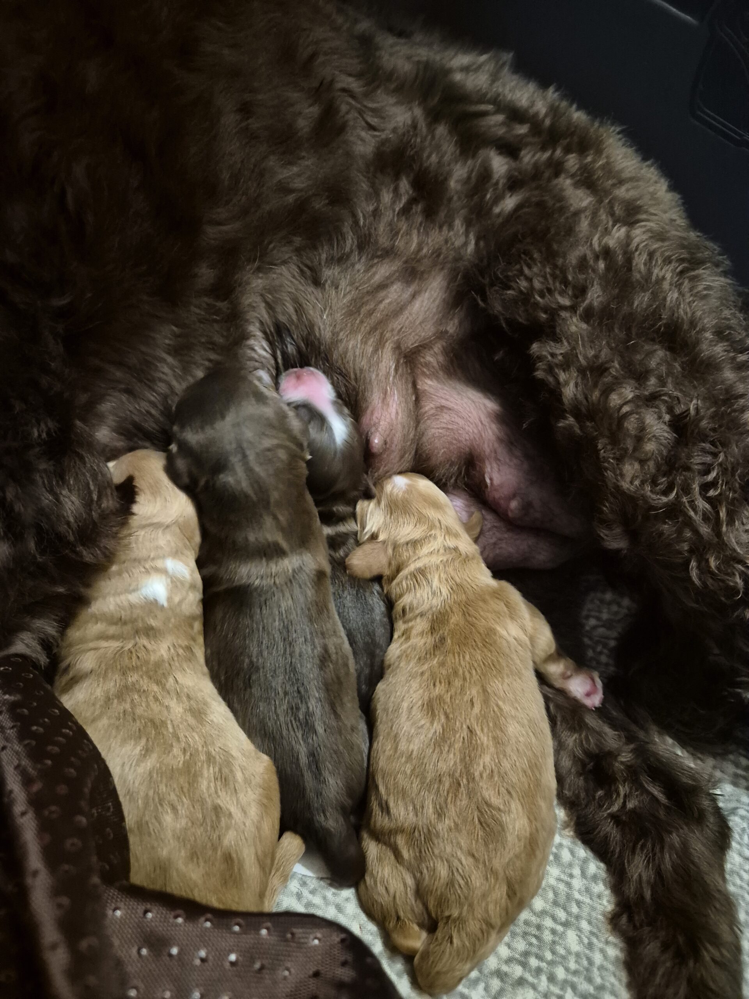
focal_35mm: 23
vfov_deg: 73.9
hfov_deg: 58.9
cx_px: 374
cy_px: 500
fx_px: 664
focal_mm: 5.4
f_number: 1.8
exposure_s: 1/25
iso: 1600
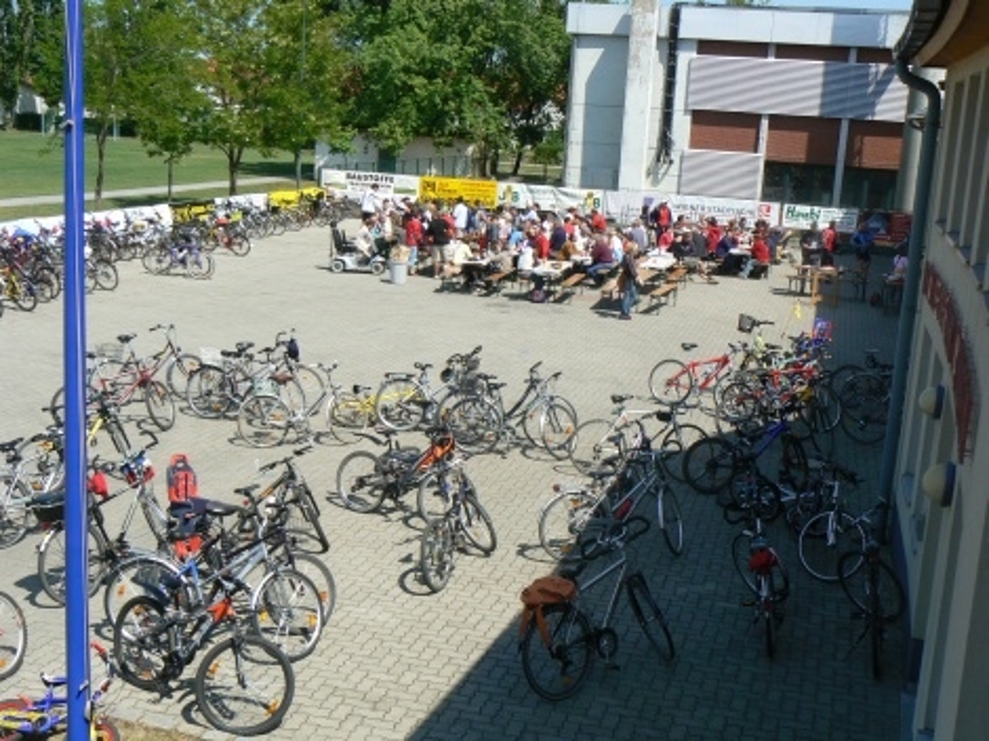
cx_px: 494
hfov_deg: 41.3
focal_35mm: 46
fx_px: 1314
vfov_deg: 31.5
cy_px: 370
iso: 80
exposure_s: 1/320
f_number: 5.6
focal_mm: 7.6
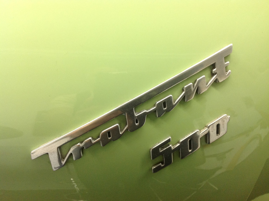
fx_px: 272
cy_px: 100
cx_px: 134
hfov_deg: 52.7
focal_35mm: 35
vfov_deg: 40.6
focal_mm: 4.28
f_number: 2.4
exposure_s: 1/15
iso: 125
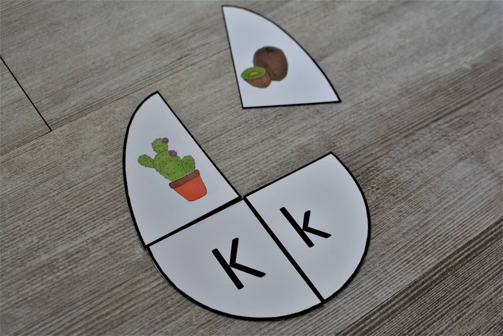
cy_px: 168
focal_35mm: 52
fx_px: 733
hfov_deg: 37.9
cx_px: 252
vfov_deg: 25.8
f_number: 4.5
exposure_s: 1/80
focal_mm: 35
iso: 400
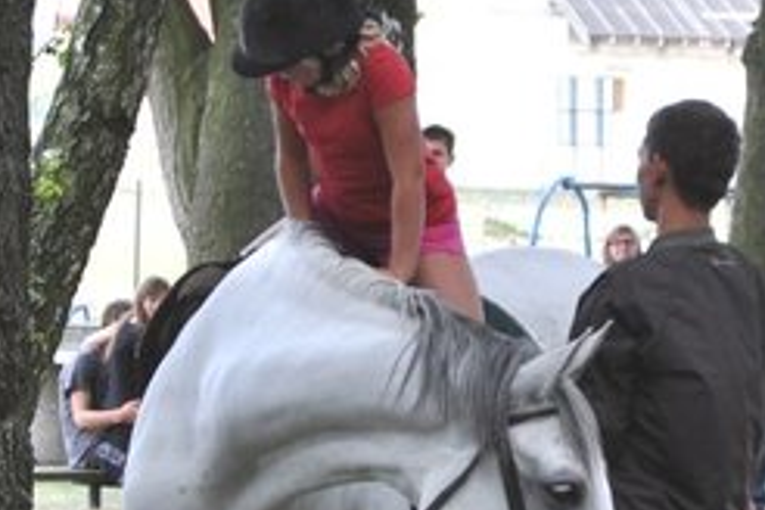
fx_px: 8244
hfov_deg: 5.3
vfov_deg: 3.5
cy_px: 544
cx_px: 286
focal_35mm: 388
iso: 400
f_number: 5.6
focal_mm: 98
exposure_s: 1/100
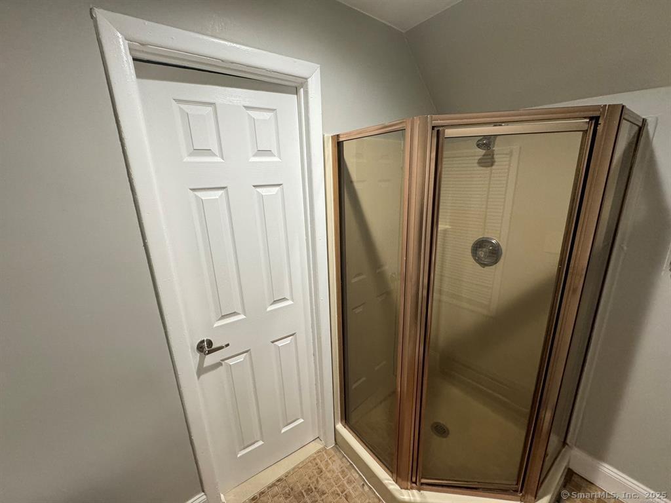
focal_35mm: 14
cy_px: 252
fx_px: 271
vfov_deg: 85.7
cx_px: 336
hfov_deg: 102.1
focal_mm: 2.22
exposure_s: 1/120
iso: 250
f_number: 2.2
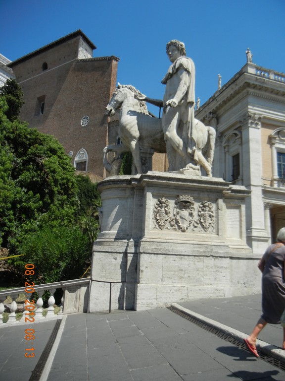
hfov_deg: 46.8
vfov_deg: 60.0
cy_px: 190
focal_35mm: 30
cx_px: 142
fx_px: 329
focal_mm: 5.4
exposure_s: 1/487
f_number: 7
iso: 160
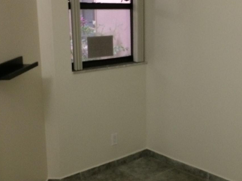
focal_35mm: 54
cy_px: 96
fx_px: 377
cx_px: 159
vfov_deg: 27.0
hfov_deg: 35.2
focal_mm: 4.15
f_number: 2.2
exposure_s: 1/30
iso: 250
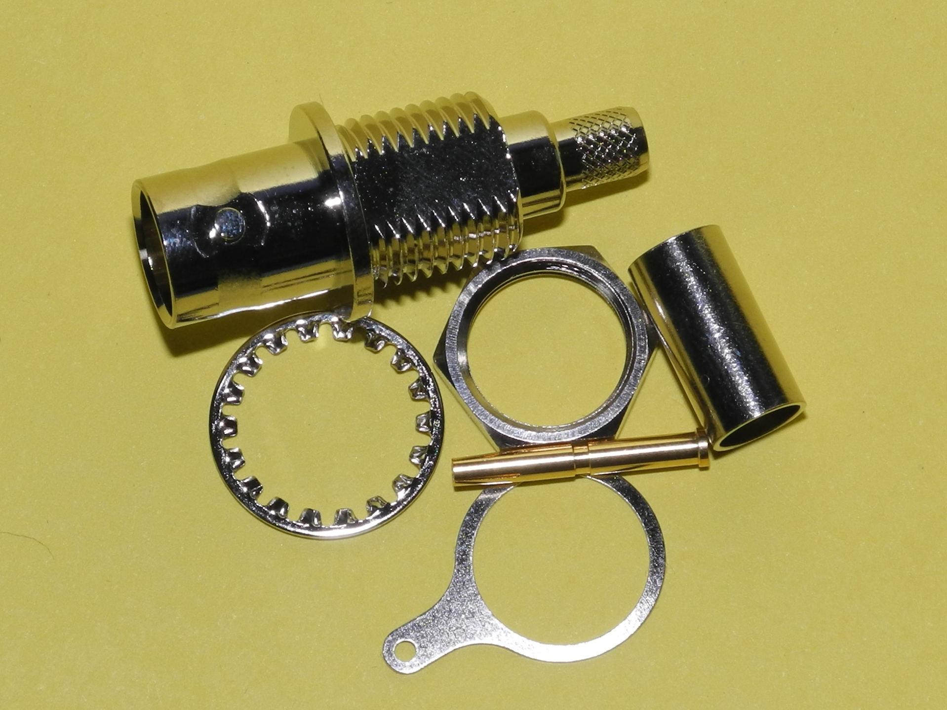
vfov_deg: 12.5
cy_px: 355
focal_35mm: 119
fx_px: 3256
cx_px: 474
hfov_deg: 16.5
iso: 100
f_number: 7.1
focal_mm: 25.4
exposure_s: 1/30
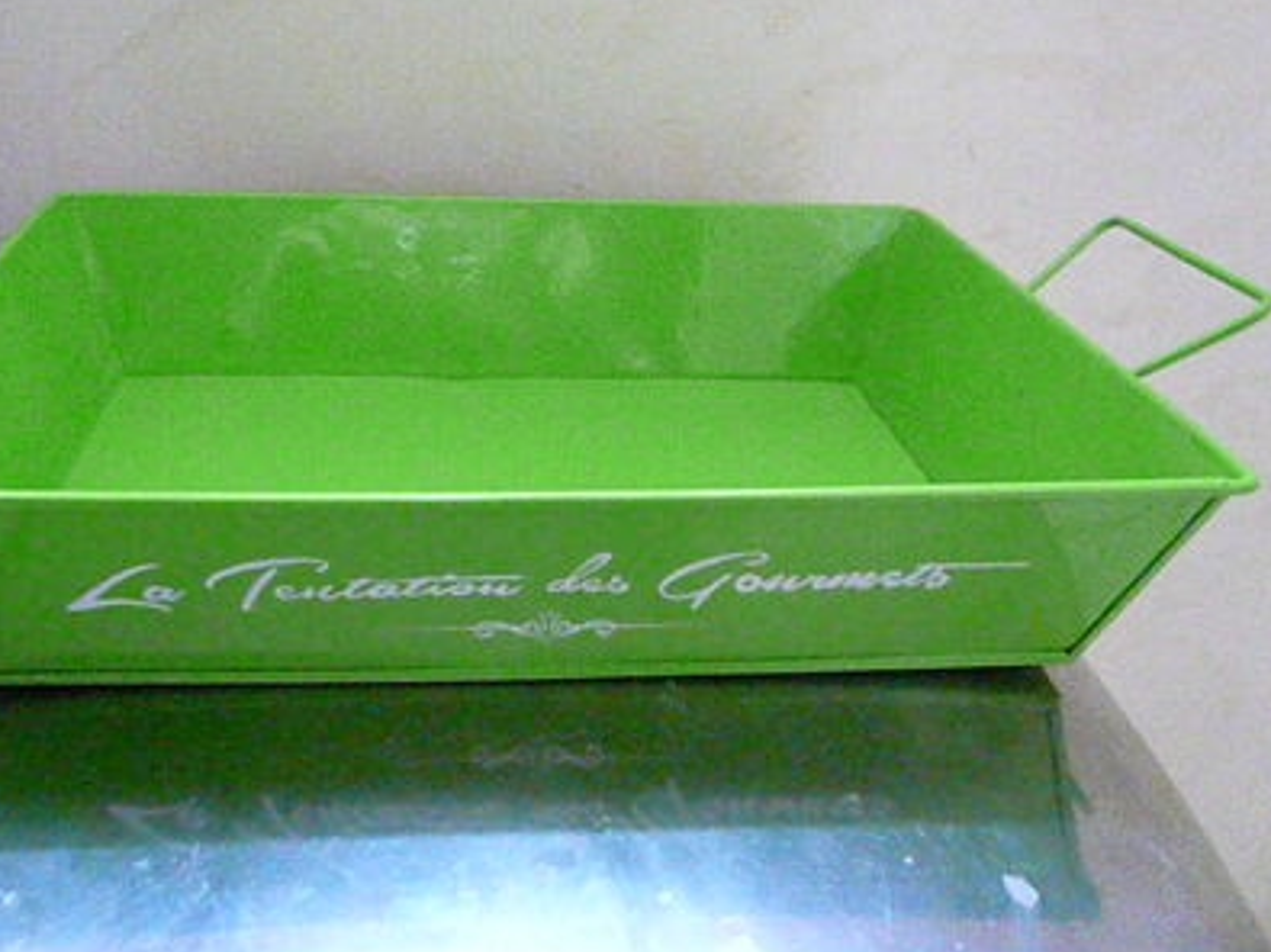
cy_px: 386
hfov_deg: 53.7
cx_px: 534
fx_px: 1248
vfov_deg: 41.6
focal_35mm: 34
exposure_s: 1/160
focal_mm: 4.6
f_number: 2.8
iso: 3200
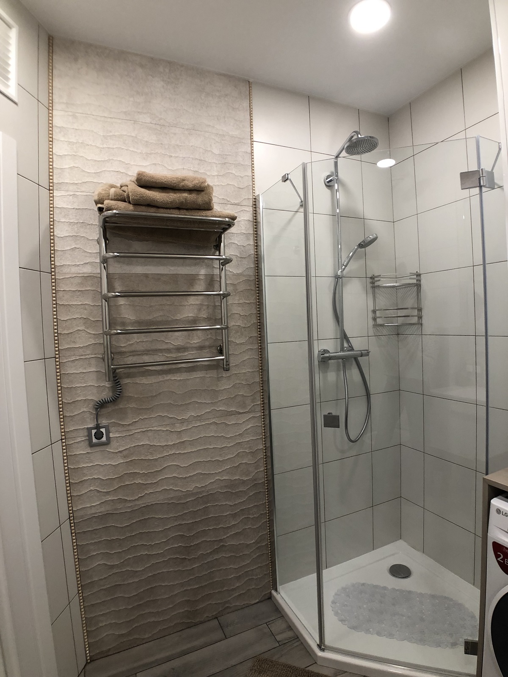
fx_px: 548
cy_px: 338
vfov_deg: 63.4
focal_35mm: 28
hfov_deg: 49.7
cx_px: 254
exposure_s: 1/25
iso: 32
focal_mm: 3.99
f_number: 1.8
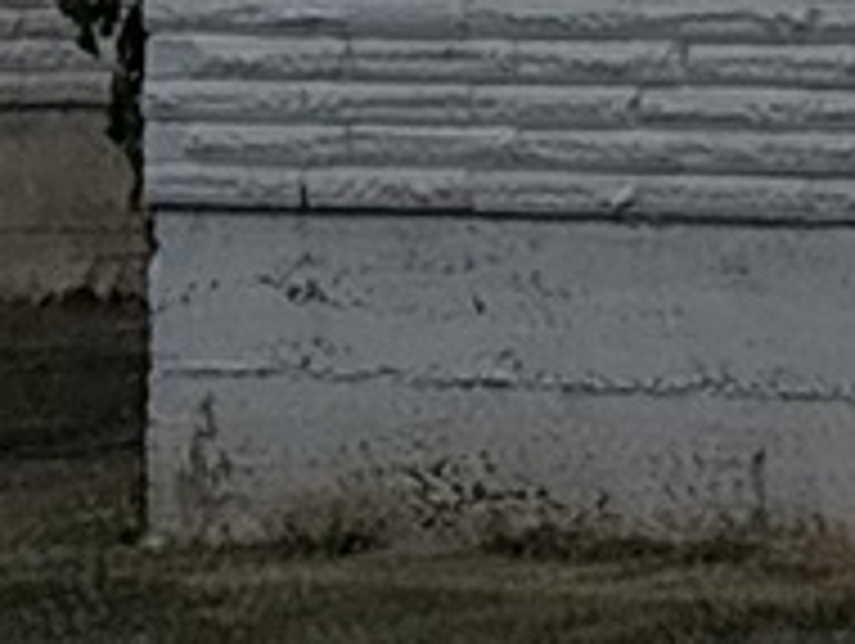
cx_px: 1058
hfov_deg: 5.0
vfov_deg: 3.7
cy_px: -1338
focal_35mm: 394
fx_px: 9744
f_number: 1.6
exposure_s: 1/6711
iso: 40
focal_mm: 5.96
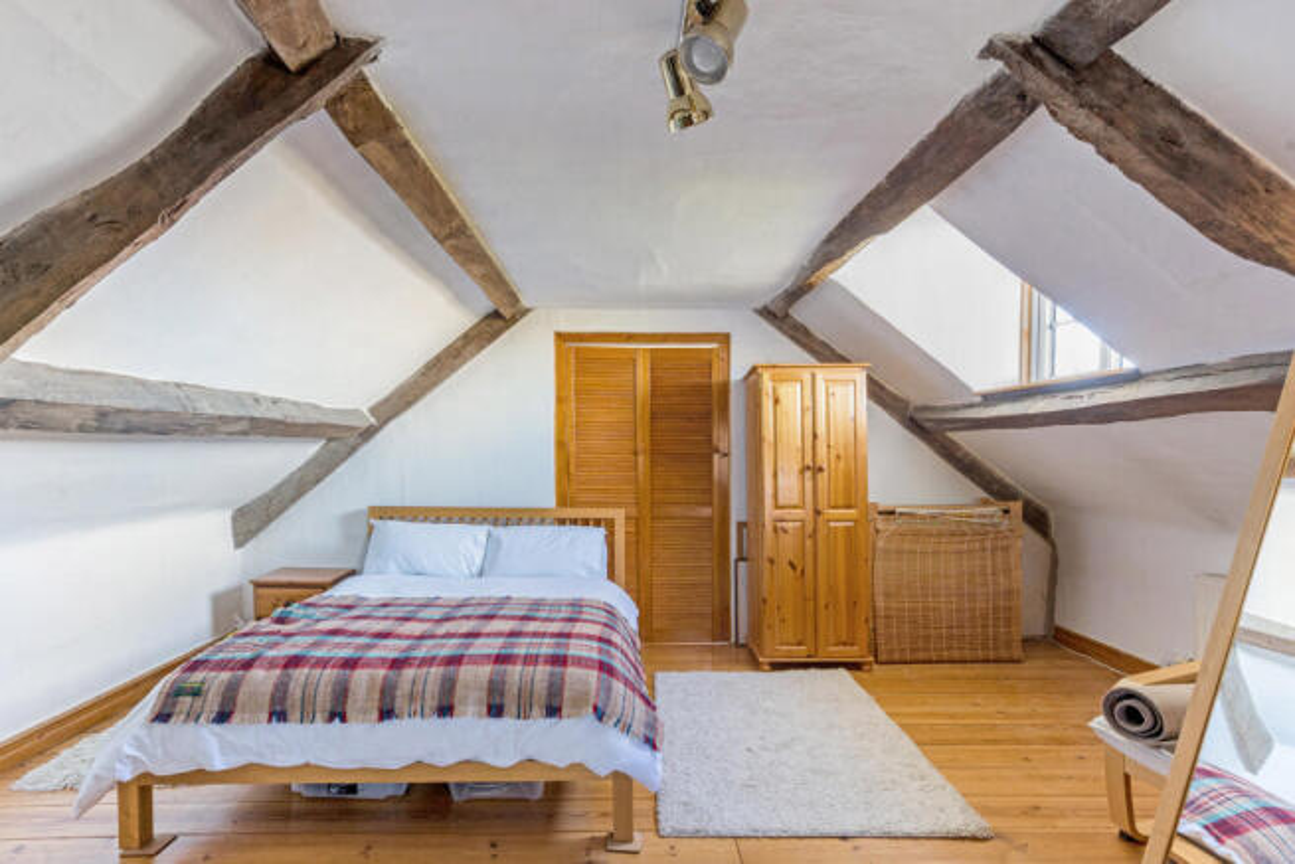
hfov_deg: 90.0
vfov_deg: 67.4
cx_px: 648
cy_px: 432
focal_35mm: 18
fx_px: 648
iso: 500
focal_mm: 18
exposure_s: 1/3
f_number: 10
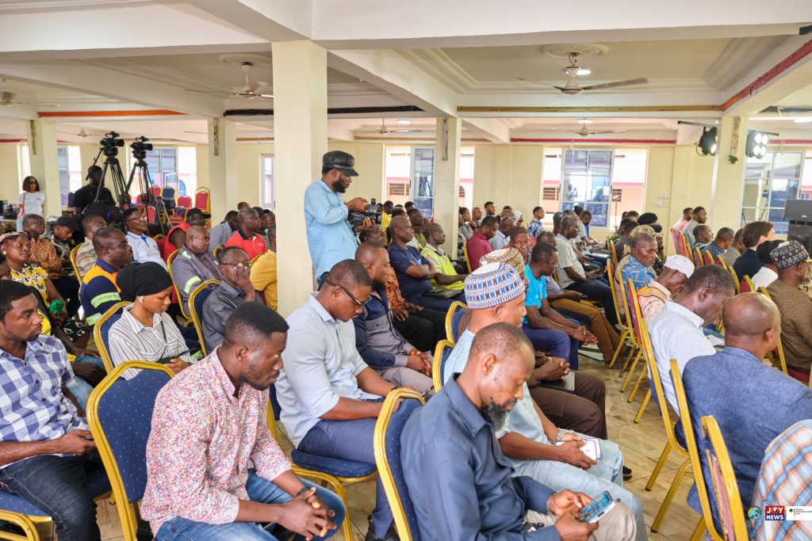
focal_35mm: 27
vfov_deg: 47.9
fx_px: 609
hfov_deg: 67.4
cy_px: 270
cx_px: 406
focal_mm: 18
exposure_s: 1/125
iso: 400
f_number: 2.5
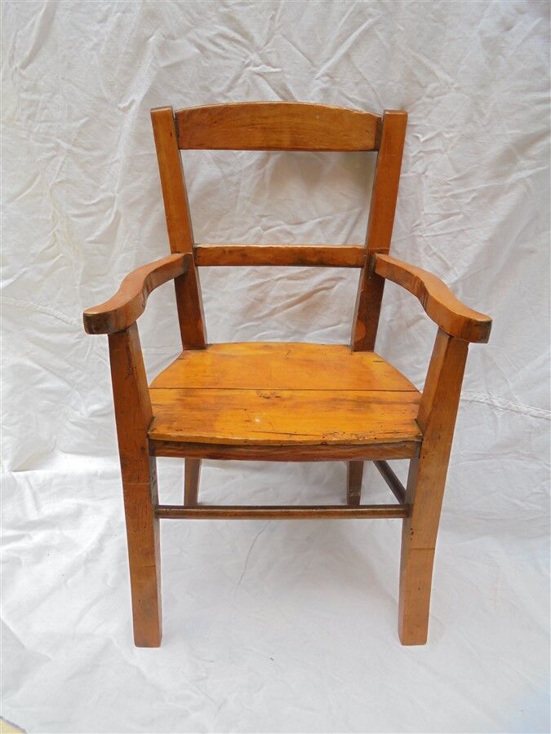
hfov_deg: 53.1
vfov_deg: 67.3
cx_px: 276
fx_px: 552
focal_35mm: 26
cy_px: 367
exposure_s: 1/125
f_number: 3.5
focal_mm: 4.6
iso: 100
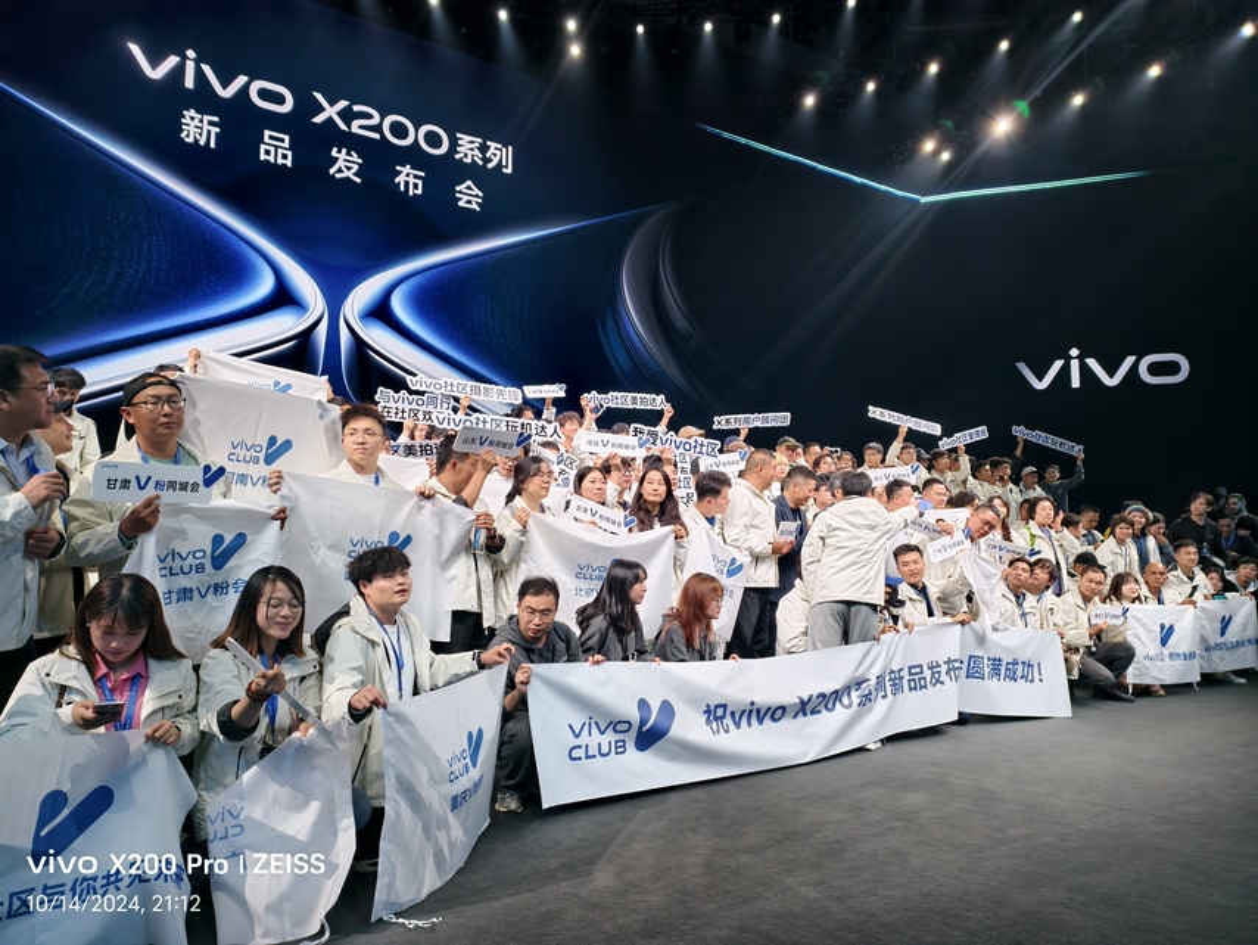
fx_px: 836
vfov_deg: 58.9
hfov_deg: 73.9
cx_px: 629
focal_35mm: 23
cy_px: 472
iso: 88
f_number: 1.57
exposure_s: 1/122
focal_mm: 6.54
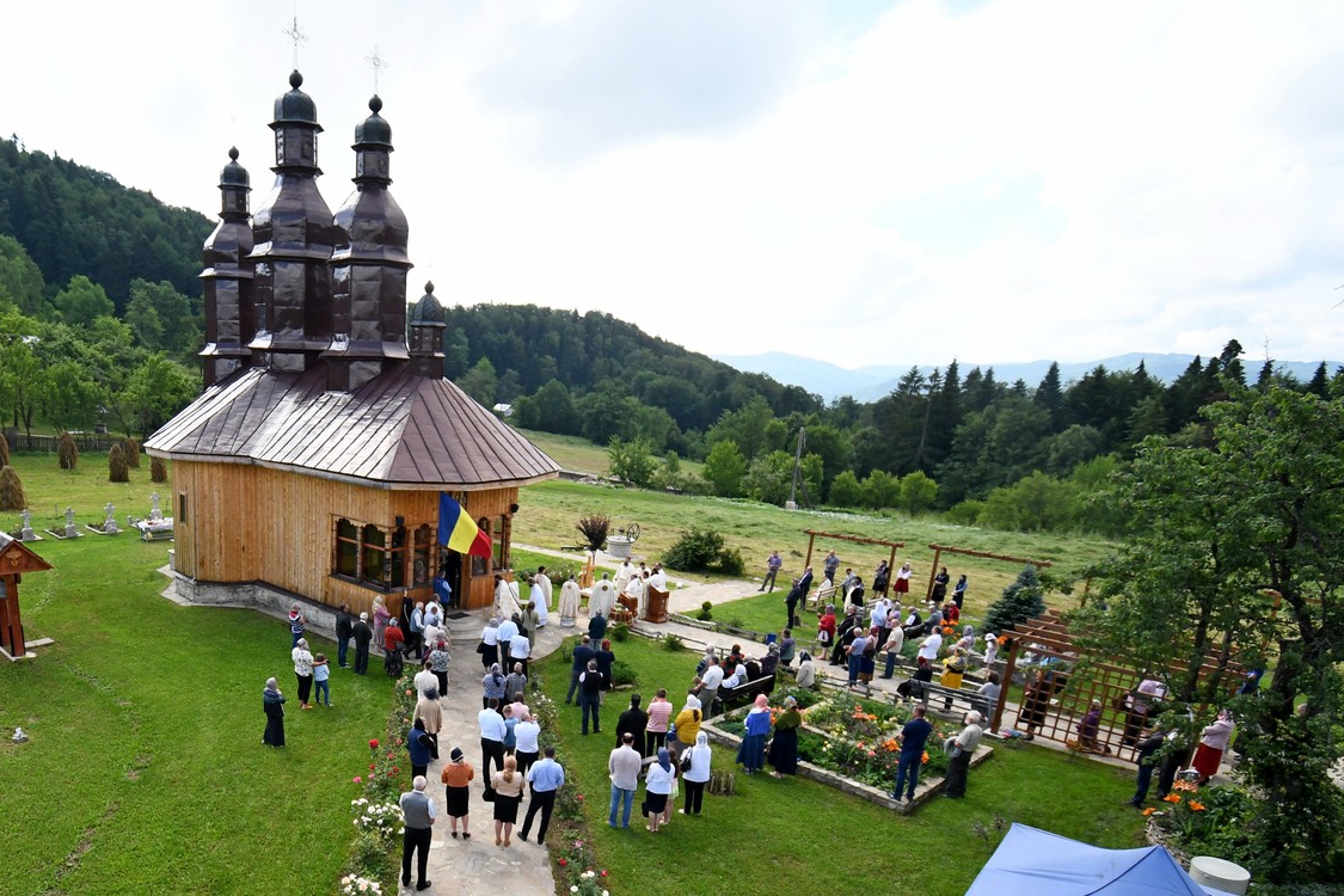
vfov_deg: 73.7
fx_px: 597
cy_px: 465
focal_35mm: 16
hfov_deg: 96.7
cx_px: 645
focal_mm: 10
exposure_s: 1/1000
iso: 500
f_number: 4.5
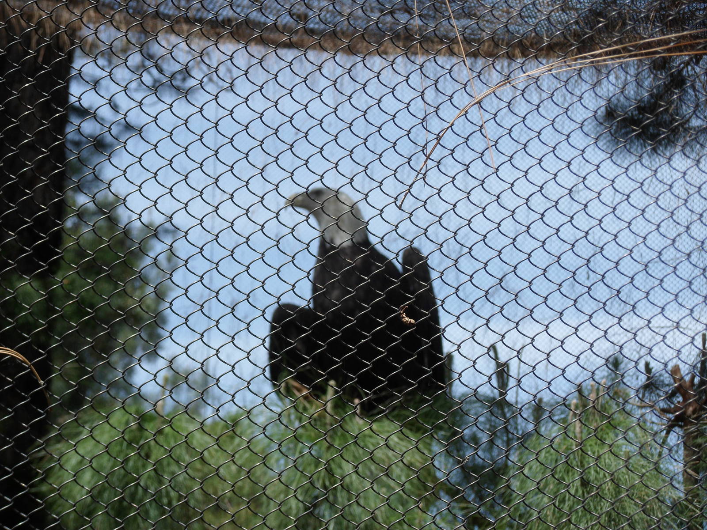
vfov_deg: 11.4
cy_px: 265
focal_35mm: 130
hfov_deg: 15.2
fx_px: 2655
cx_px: 354
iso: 80
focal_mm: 22.5
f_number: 5.4
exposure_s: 1/350
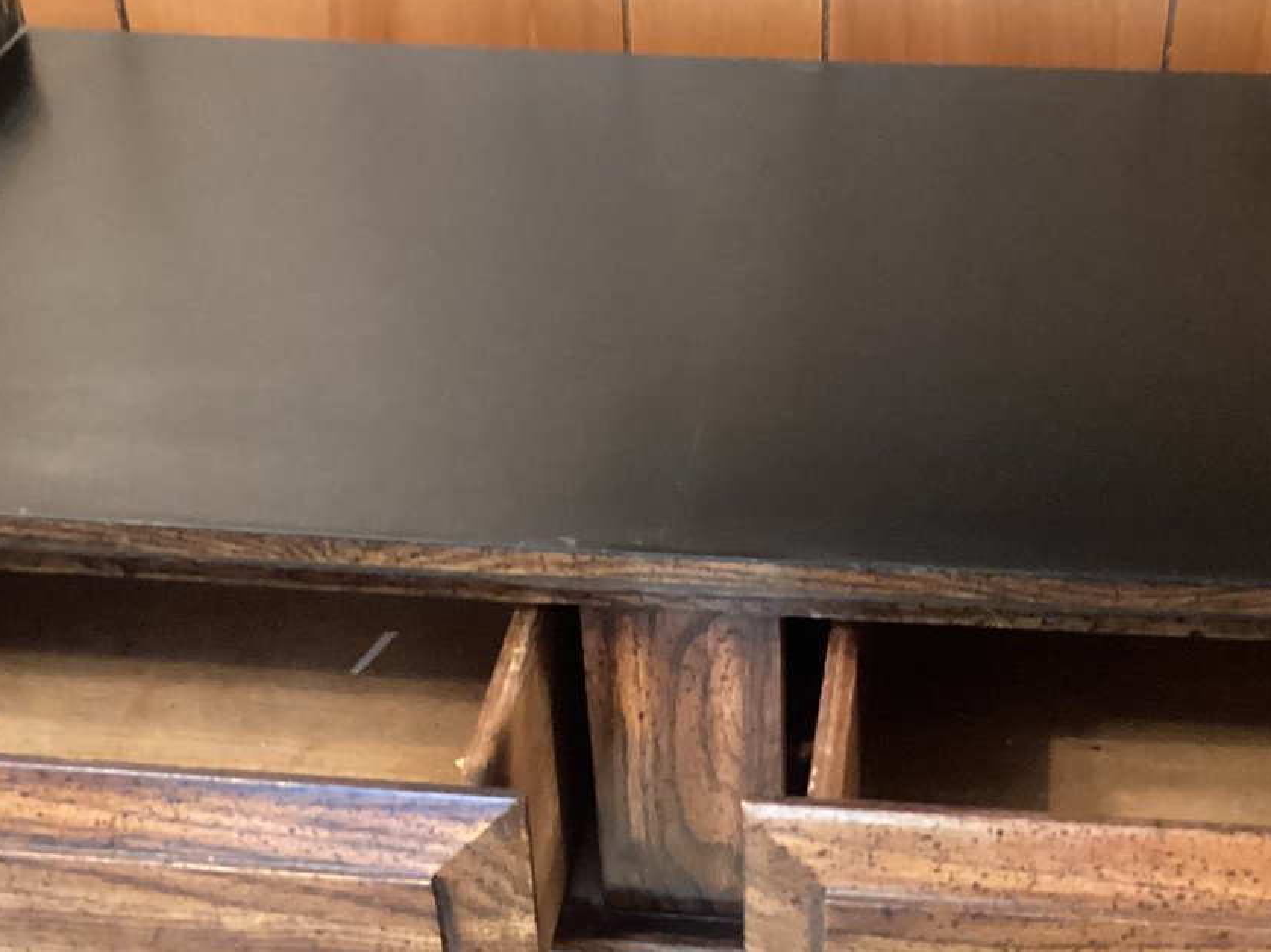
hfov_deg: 34.2
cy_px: 807
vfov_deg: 25.5
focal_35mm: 56
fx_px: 2056
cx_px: 776
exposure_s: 1/17
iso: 640
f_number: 2.4
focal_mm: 3.3
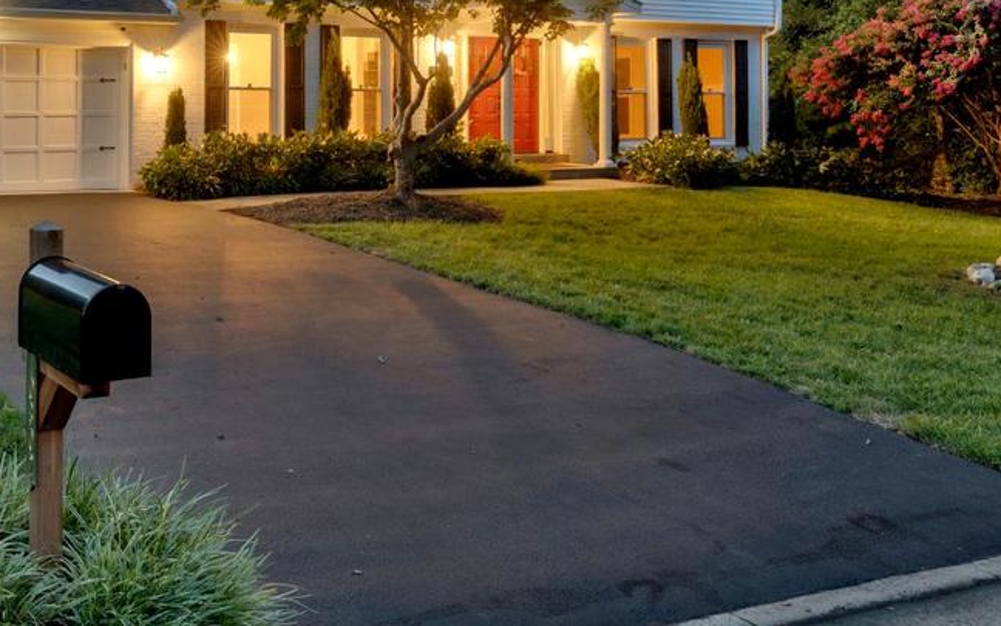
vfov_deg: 28.2
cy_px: 9
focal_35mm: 43
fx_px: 1173
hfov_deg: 44.7
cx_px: 253
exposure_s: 1.3
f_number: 9
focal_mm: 19
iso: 1250
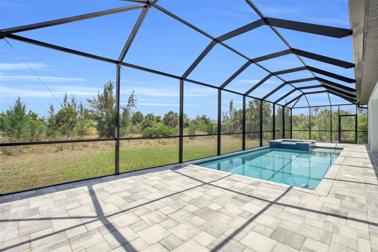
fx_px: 168
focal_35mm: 16
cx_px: 189
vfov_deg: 73.7
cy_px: 126
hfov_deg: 96.7
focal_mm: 16
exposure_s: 1/500
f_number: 9
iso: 200
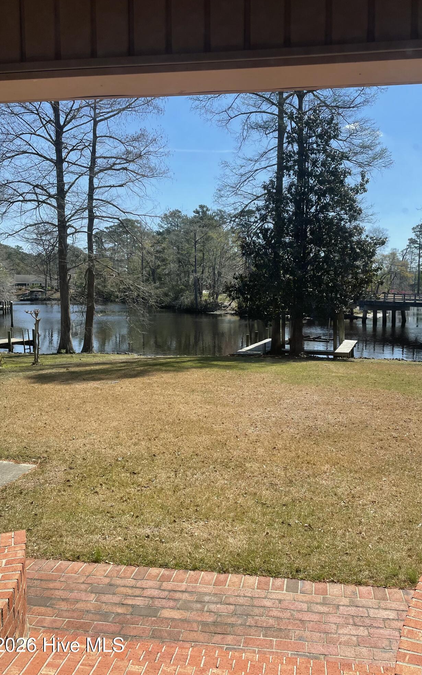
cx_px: 235
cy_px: 334
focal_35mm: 28
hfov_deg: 44.4
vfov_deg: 66.5
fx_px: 515
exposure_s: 1/3401
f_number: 1.6
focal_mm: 4.2
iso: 50
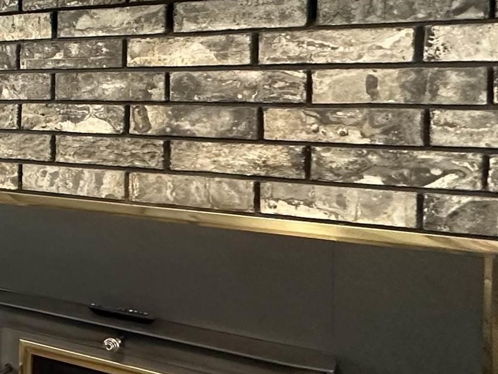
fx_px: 719
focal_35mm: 50
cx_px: -229
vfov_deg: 28.7
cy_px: 96
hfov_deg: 27.7
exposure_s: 1/60
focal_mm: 2.22
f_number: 2.2
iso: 400
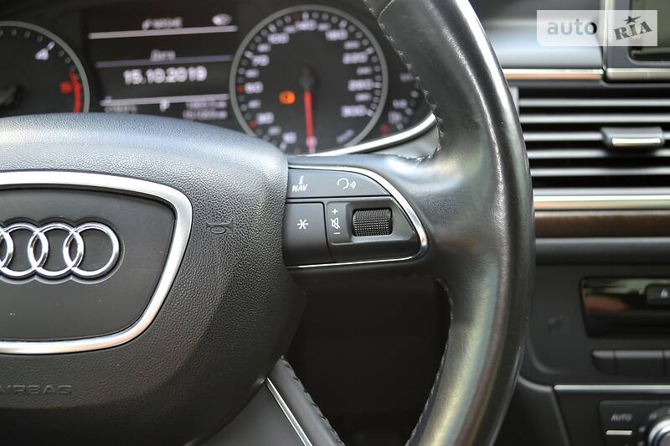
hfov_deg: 43.6
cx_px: 335
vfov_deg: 29.8
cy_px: 223
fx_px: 837
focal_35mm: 45
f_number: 4.5
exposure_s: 1/60
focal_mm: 30
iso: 450
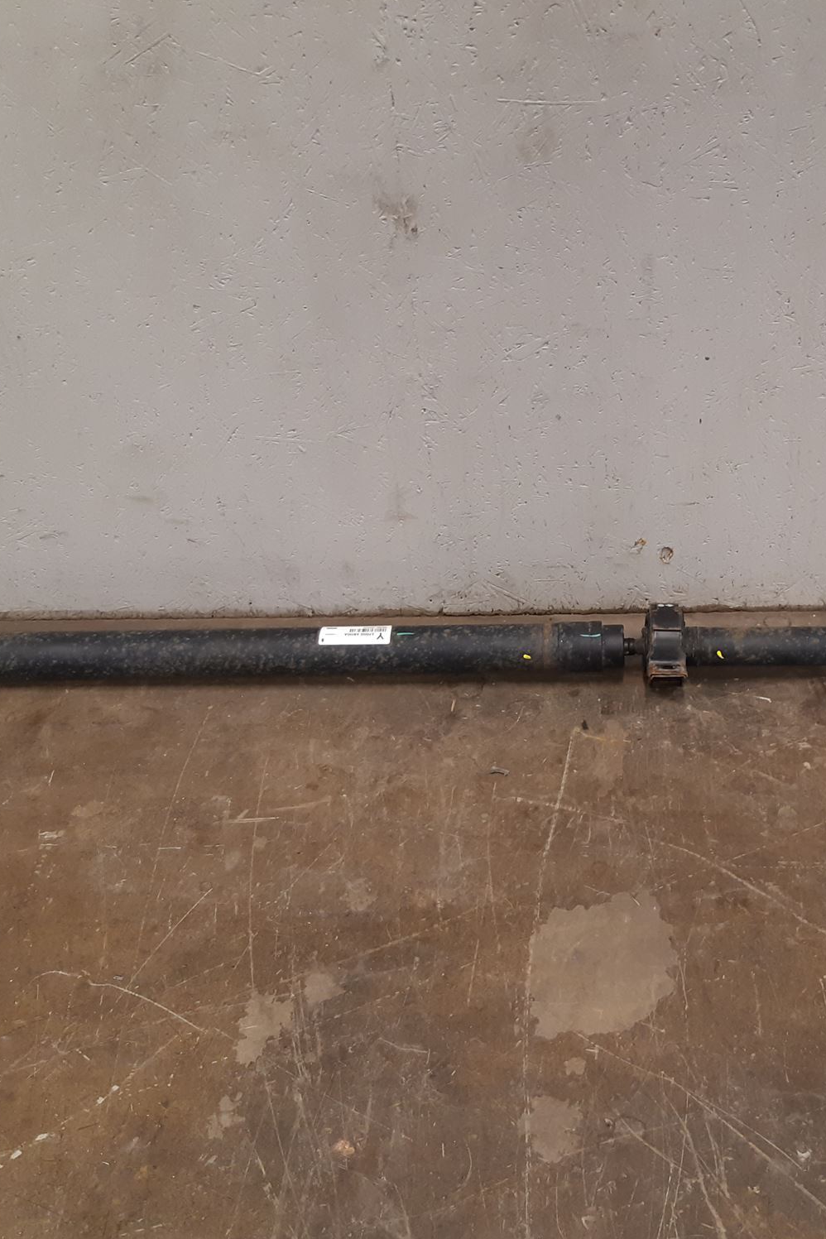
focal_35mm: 37
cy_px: 631
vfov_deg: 51.9
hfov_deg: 35.2
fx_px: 1273
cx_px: 610
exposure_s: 1/50
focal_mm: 3.93
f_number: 1.7
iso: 160
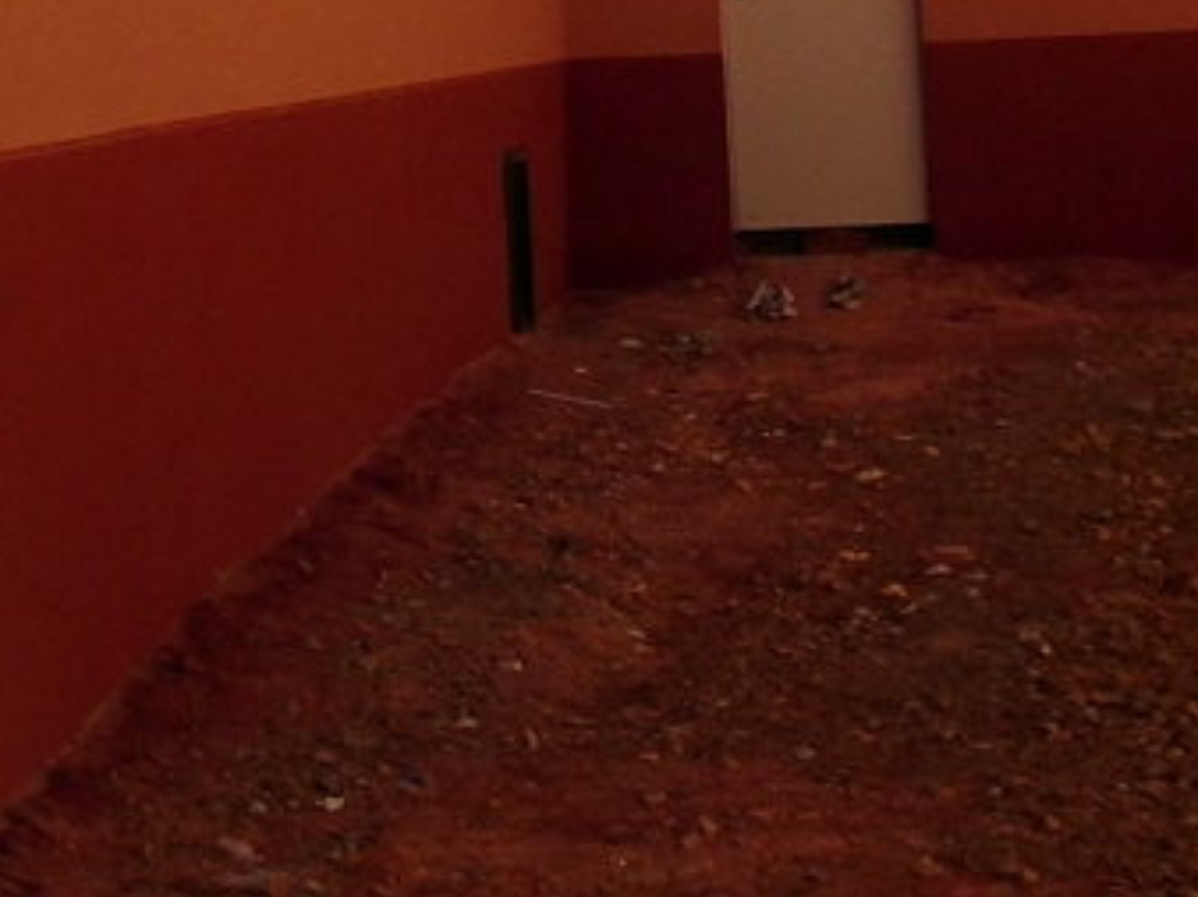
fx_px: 4427
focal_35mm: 128
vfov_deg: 11.2
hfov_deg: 14.8
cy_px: -312
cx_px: -280
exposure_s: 1/200
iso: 64
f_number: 7.3
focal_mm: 6.3
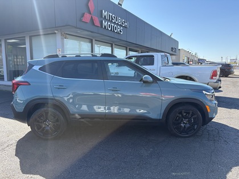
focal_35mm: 26
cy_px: 90
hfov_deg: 67.3
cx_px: 120
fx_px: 180
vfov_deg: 53.1
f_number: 1.6
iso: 64
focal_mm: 5.96
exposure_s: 1/1311
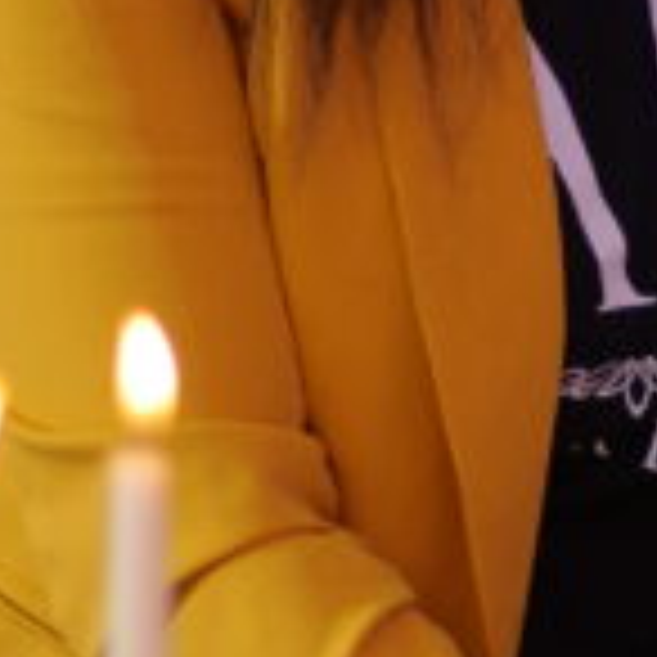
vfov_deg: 5.9
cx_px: 763
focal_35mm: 298
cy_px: 198
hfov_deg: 5.9
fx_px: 6399
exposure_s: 1/200
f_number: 1.4
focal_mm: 50
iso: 200
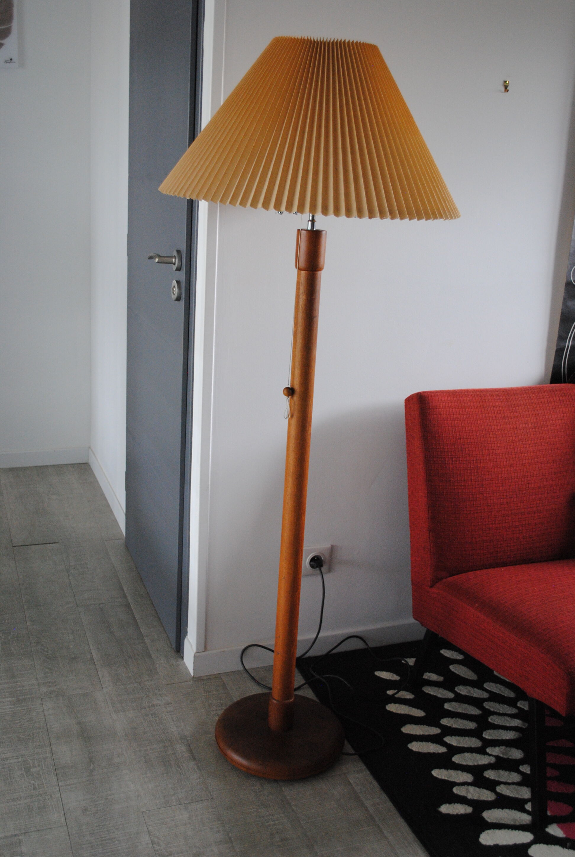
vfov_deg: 53.0
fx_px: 858
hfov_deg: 37.0
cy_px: 428
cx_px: 288
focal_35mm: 36
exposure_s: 1/30
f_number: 4
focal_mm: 24
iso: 800
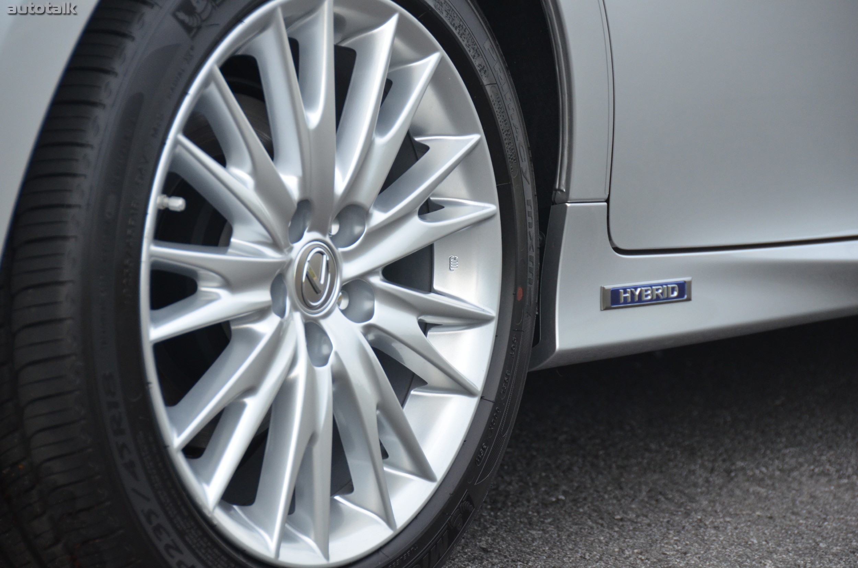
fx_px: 3746
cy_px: 284
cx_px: 429
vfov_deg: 8.7
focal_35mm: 158
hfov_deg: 13.1
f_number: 5.3
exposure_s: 1/500
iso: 1100
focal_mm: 105
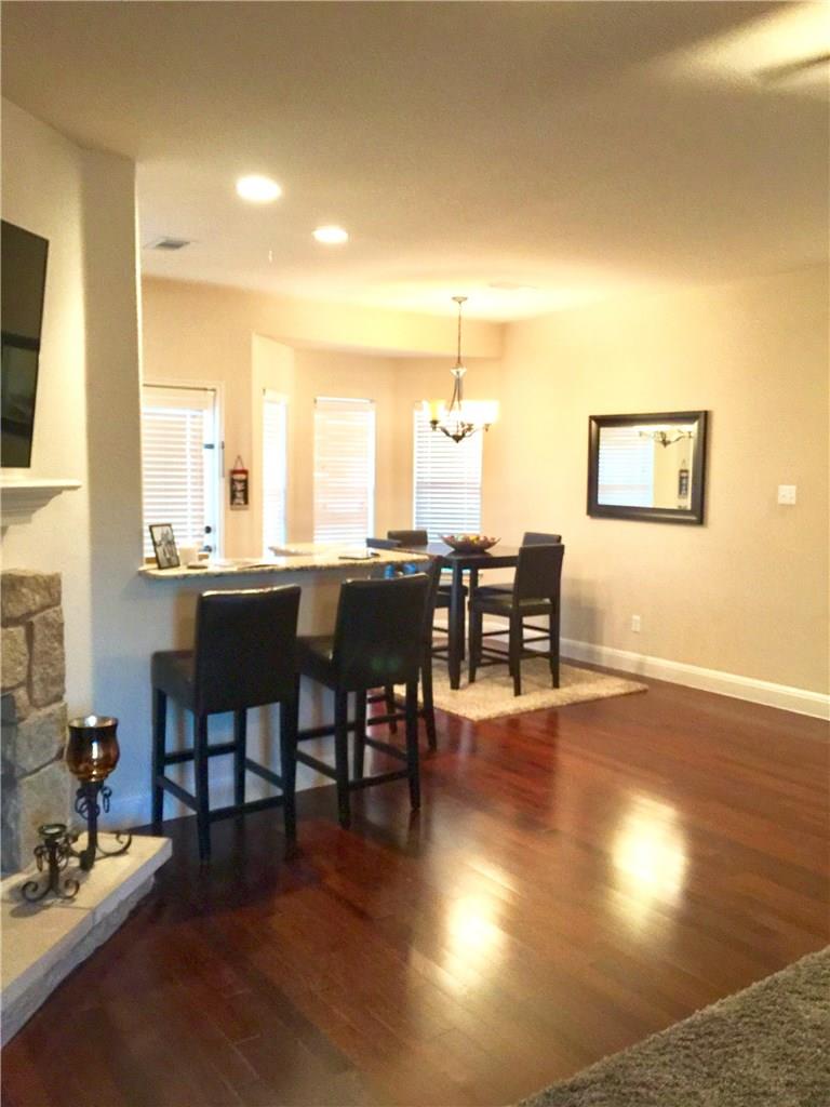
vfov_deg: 61.7
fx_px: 927
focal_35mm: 29
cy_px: 554
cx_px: 415
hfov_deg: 48.2
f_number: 2.2
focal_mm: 4.15
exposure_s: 1/15
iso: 100
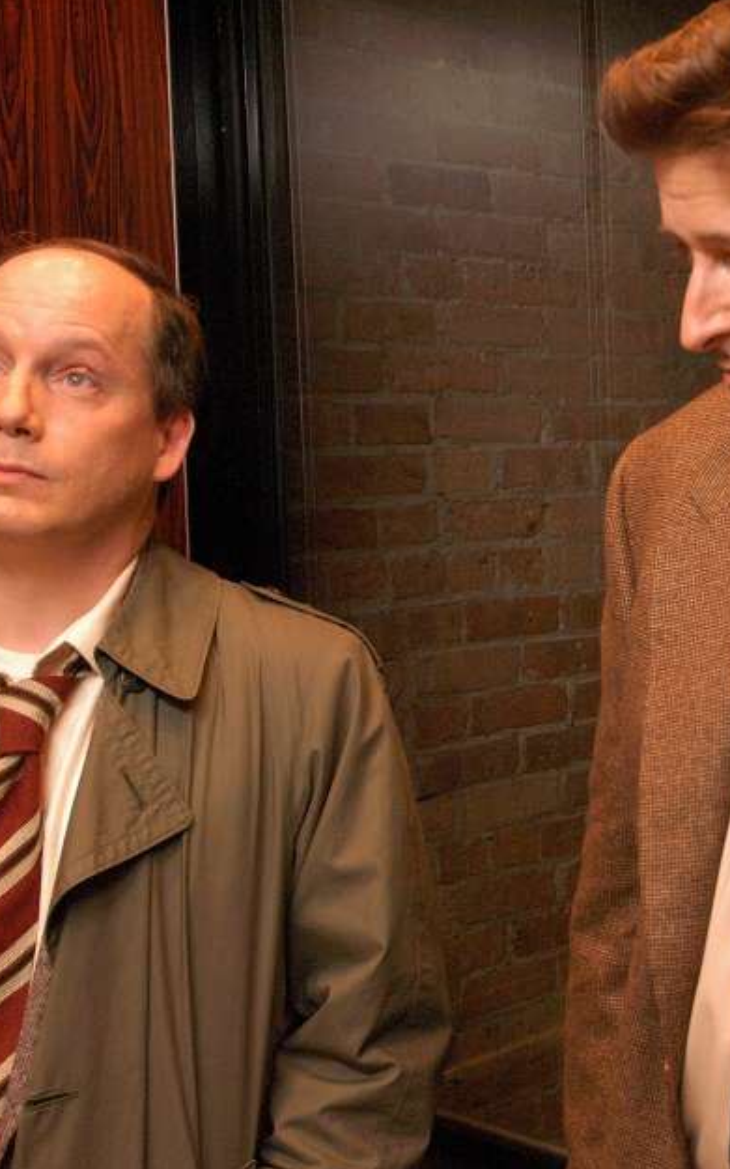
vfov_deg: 34.0
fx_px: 1911
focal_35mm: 60
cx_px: 631
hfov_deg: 21.2
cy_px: 556
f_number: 4
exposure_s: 1/30
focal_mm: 24
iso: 1250
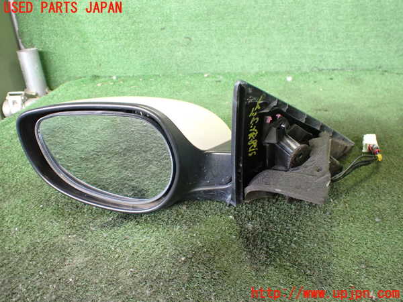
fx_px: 349
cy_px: 151
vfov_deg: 46.8
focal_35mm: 30
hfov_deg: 60.0
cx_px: 202
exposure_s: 1/50
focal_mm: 5.4
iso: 800
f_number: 2.3
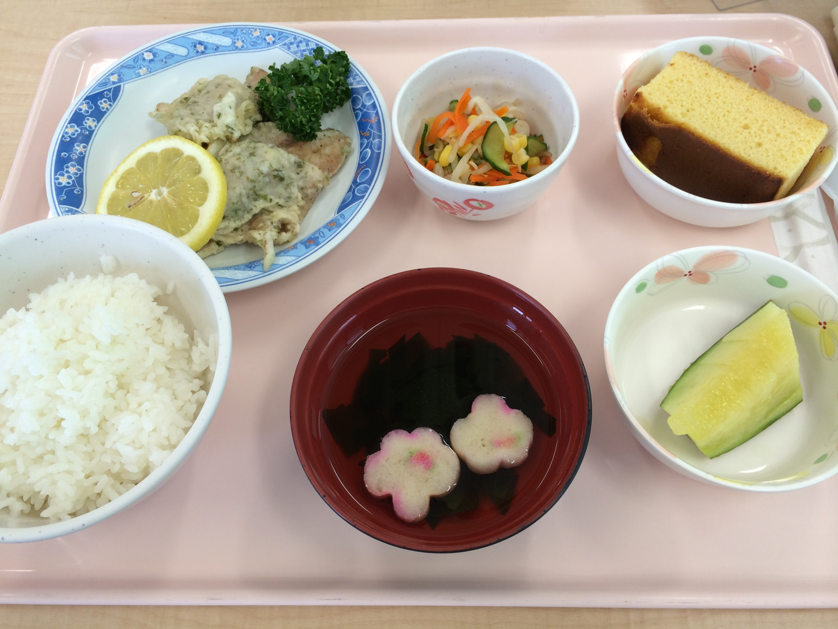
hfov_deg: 60.0
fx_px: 726
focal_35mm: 30
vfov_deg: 46.8
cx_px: 419
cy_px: 314
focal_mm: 4.12
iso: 50
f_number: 2.2
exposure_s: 1/60
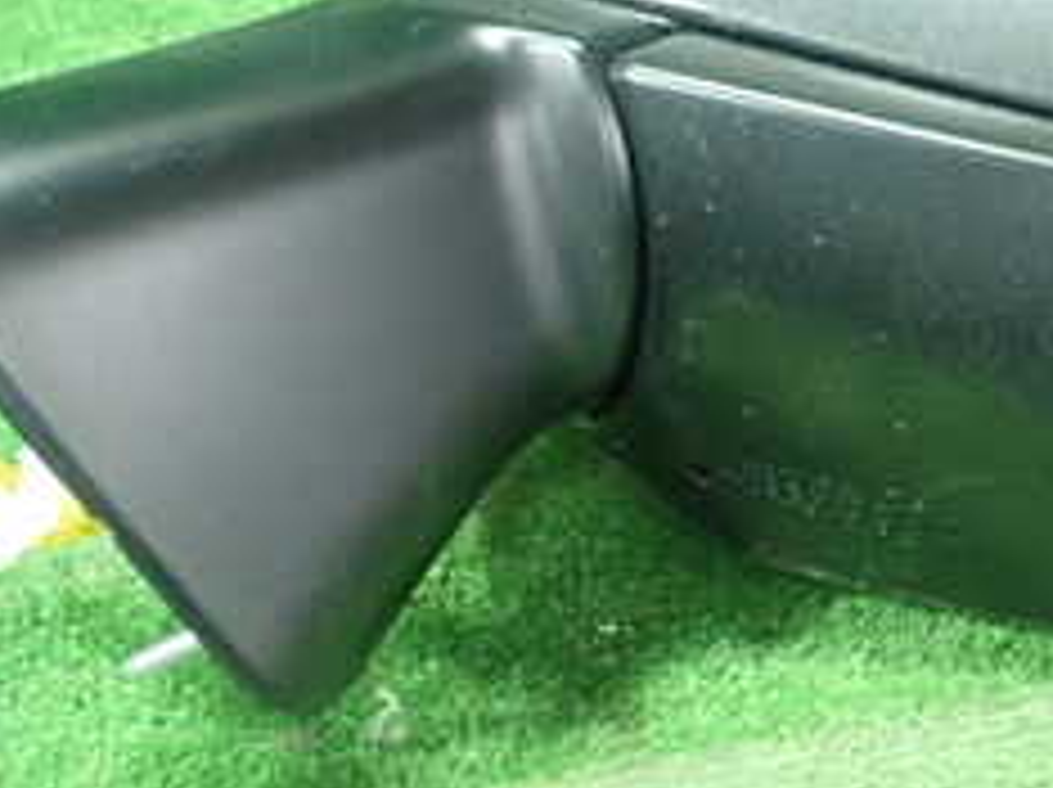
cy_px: 324
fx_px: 2340
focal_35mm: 77
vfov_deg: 19.1
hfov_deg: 25.1
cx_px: 760
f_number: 2.3
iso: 800
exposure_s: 1/80
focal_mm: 5.5
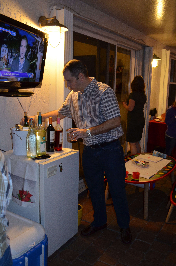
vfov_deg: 53.2
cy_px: 133
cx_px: 88
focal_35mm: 36
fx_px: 265
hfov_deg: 36.7
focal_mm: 24
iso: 1250
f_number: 4
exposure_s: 1/60
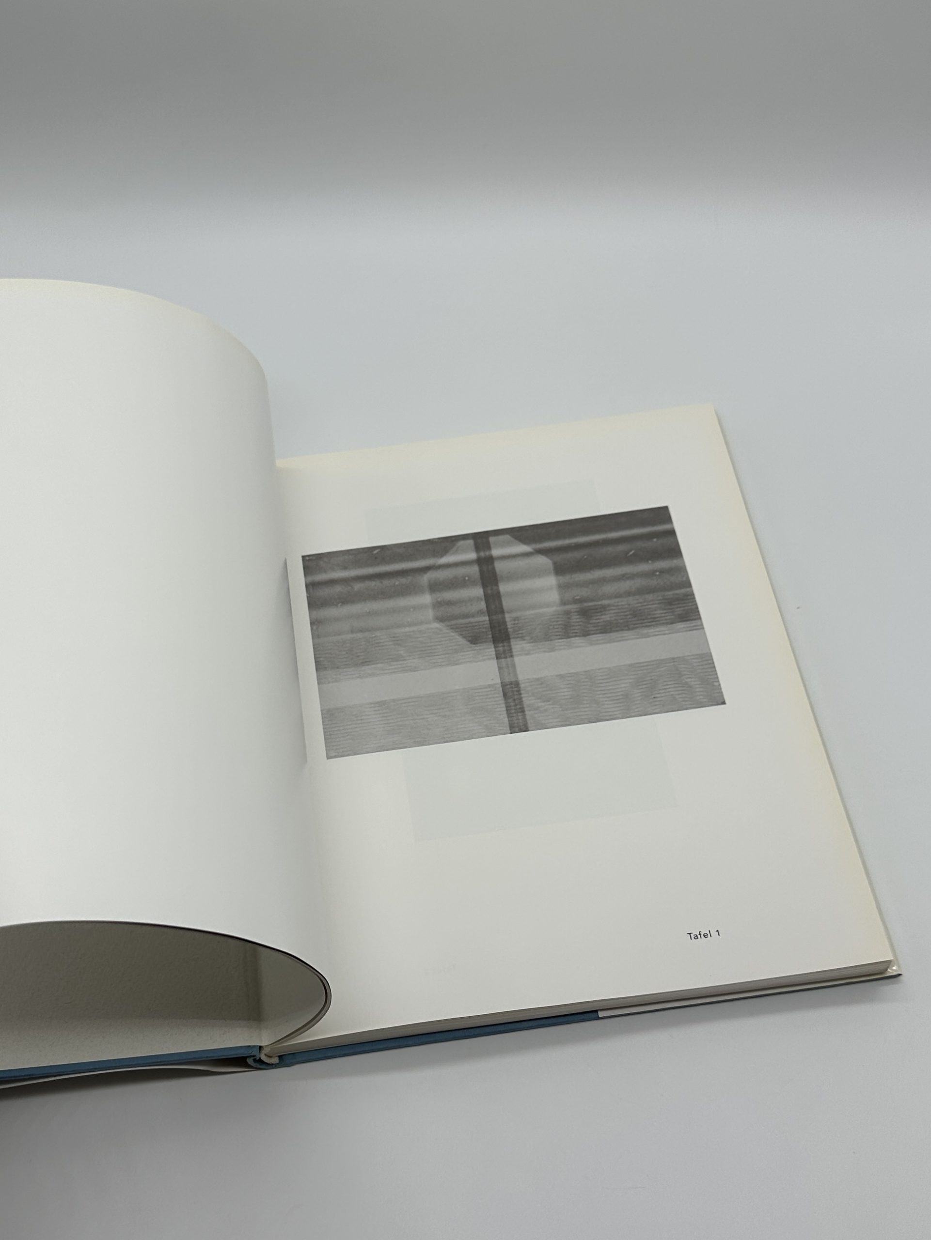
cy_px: 620
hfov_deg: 56.8
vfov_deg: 71.6
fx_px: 860
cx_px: 466
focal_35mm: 24
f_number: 1.78
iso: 80
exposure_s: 1/482
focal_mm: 6.86
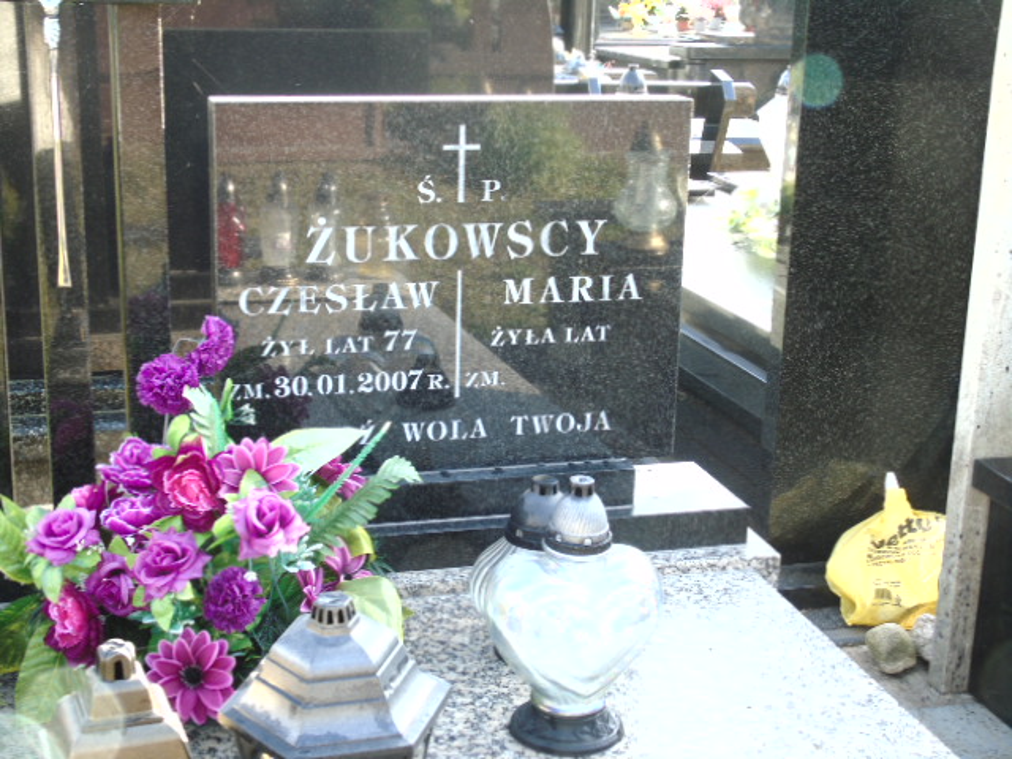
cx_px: 506
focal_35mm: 54
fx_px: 1579
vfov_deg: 27.0
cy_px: 380
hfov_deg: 35.5
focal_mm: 9.6
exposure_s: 1/50
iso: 80
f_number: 4.3
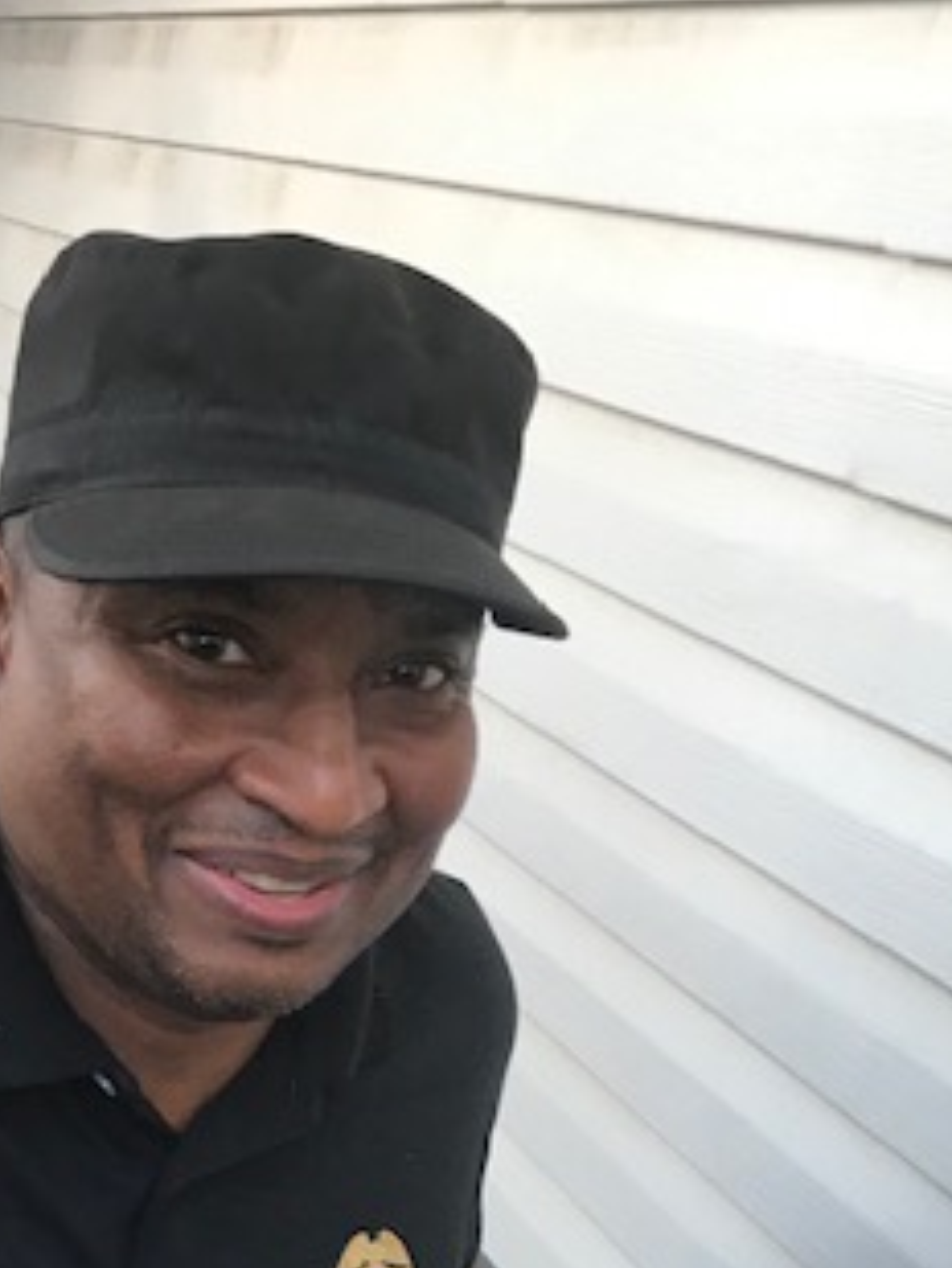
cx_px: 209
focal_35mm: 58
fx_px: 2125
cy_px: 1178
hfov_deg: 24.9
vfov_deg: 31.4
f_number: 1.8
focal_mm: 3.99
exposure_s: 1/30
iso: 32
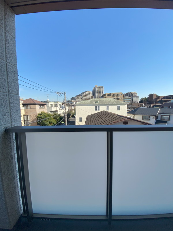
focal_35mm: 13
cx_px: 86
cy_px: 116
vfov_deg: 106.2
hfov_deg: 89.9
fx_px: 87
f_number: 2.4
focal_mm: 1.54
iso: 20
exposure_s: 1/888
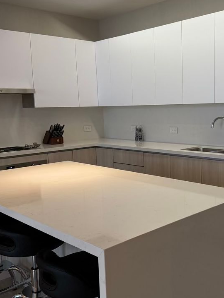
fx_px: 345
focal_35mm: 40
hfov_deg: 35.3
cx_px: 165
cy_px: 146
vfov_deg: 46.8
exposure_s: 1/120
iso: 200
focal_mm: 6.76
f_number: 1.78
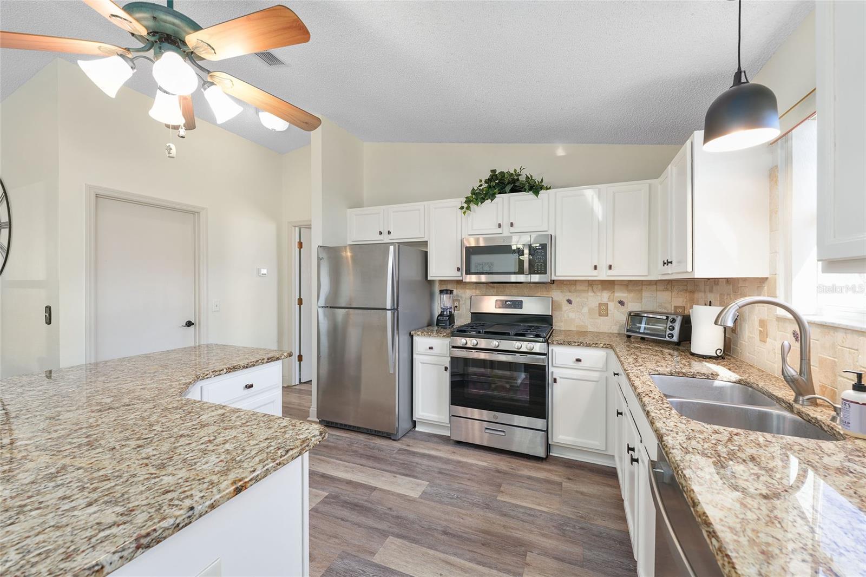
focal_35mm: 14
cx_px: 433
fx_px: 337
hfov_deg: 104.3
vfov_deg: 81.2
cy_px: 288
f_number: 7.1
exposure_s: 1/8
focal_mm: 14
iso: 400
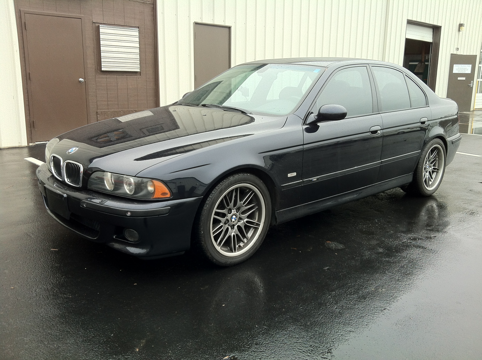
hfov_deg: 52.7
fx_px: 487
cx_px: 241
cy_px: 180
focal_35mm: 35
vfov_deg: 40.6
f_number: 2.8
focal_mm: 3.85
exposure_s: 1/120
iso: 80
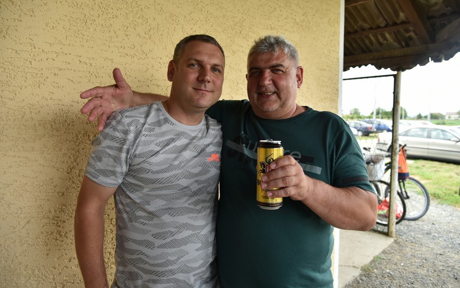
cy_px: 138
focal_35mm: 25
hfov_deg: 72.5
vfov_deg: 49.3
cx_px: 228
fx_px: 314
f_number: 4
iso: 250
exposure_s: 1/400
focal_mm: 24
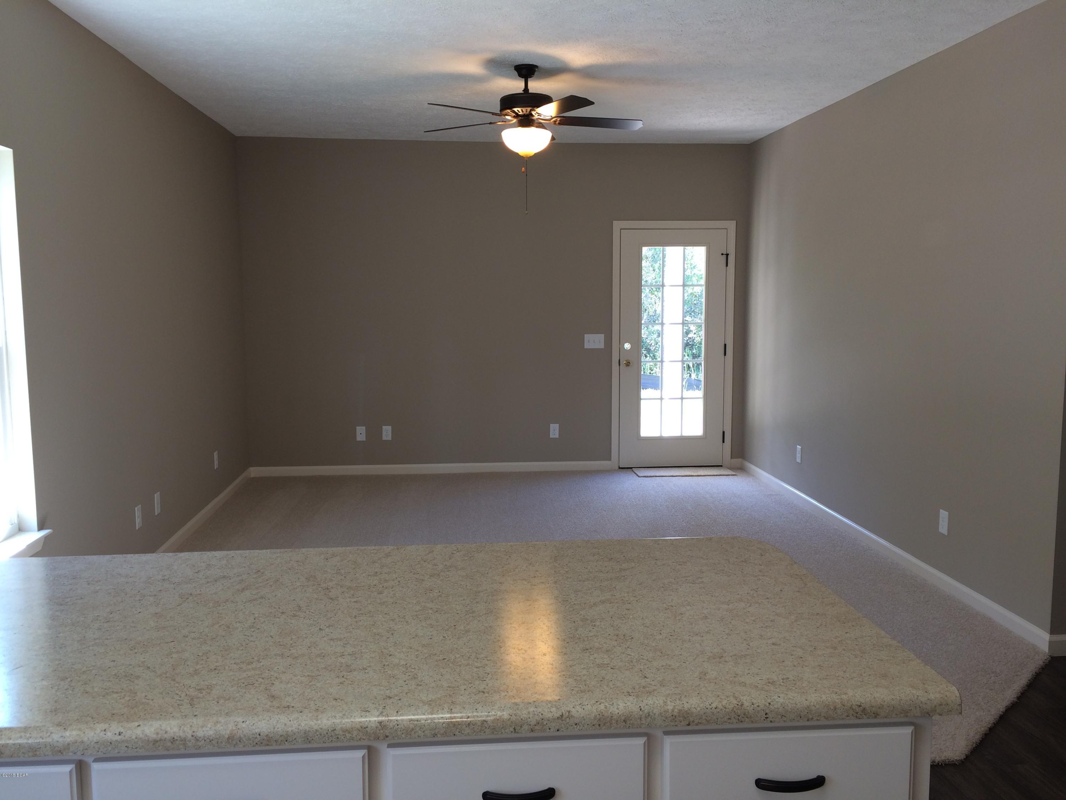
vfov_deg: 48.2
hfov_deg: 61.7
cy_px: 400
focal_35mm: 29
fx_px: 893
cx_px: 533
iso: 32
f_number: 2.2
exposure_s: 1/34
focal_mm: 4.15
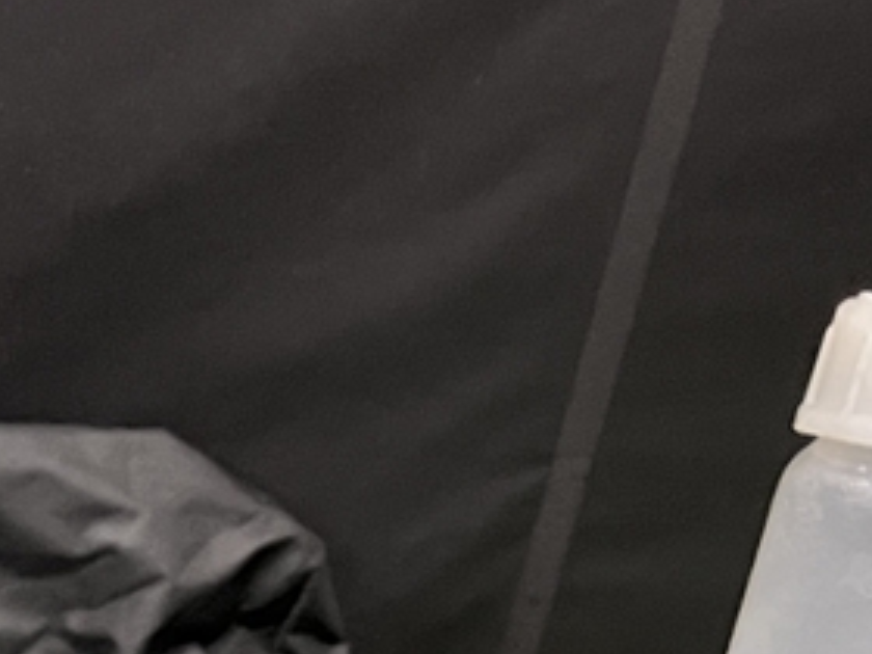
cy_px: 1383
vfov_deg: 11.1
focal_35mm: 119
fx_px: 2998
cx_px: -536
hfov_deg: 15.0
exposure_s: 1/60
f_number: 1.6
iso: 500
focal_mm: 5.1
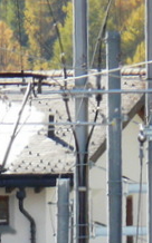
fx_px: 12444
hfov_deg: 0.7
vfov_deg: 1.1
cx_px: -80
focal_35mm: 1875
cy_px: 381
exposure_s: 1/250
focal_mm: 63.3
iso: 100
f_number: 5
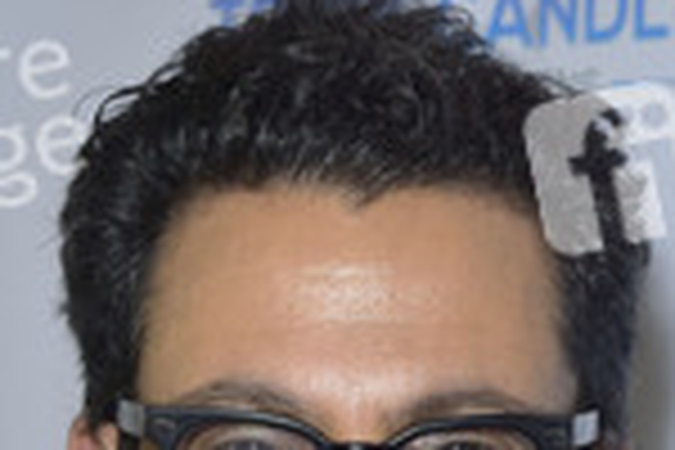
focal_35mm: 246
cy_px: 824
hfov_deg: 8.4
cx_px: 349
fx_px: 4612
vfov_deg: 5.5
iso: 1250
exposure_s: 1/250
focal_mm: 92
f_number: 6.3
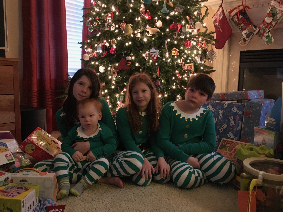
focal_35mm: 31
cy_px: 107
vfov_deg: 45.4
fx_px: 253
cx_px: 136
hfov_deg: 58.3
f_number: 2.2
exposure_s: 1/15
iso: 500
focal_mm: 4.15
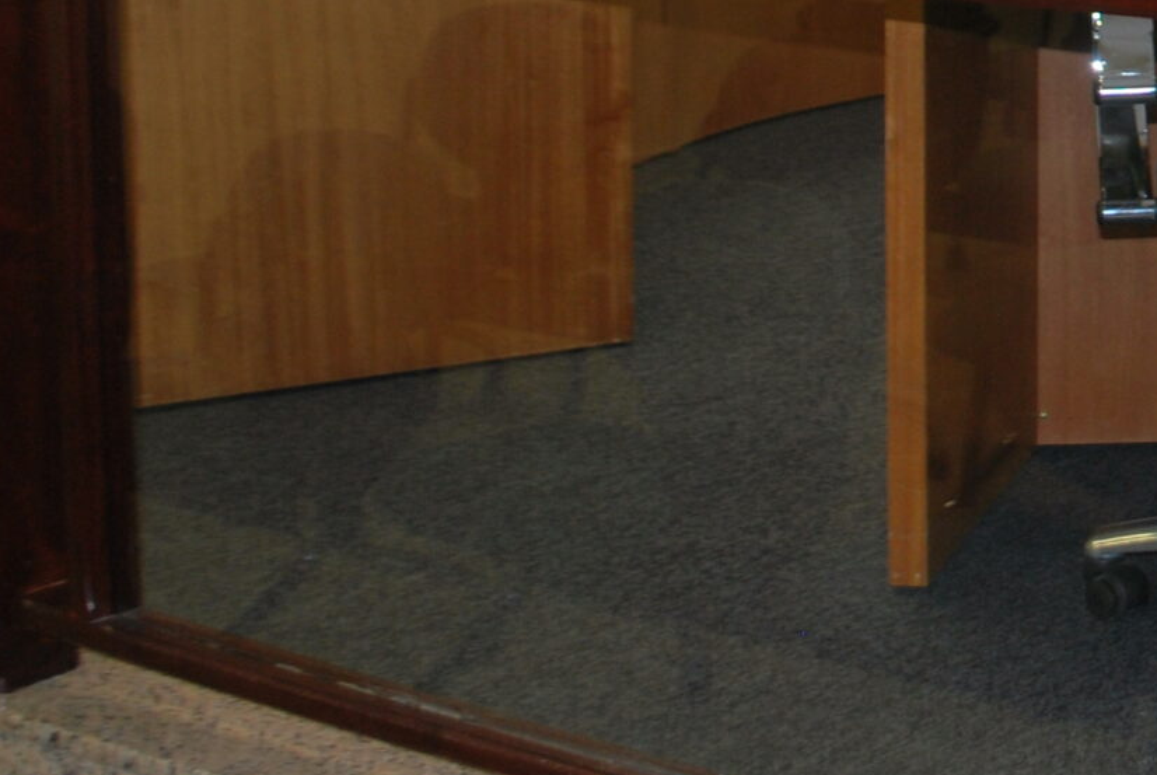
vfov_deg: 14.2
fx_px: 2993
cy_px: -189
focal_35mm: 93
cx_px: 1535
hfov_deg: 20.0
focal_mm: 20
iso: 200
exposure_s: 1/60
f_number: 3.8
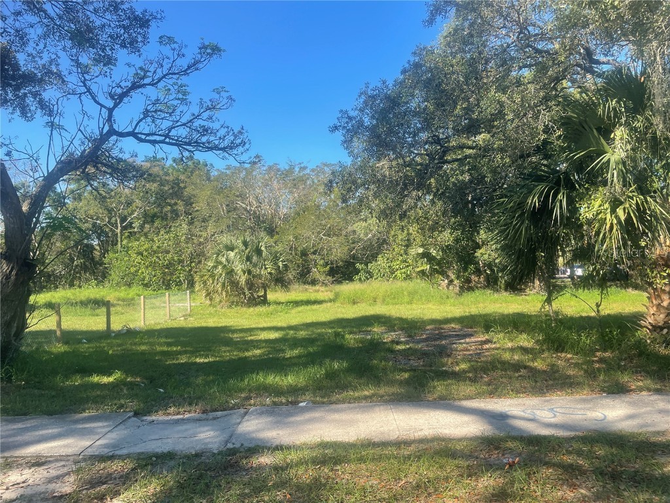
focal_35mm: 26
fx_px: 503
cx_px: 335
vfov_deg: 53.1
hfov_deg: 67.3
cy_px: 252
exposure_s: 1/1103
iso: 32
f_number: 1.6
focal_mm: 4.2
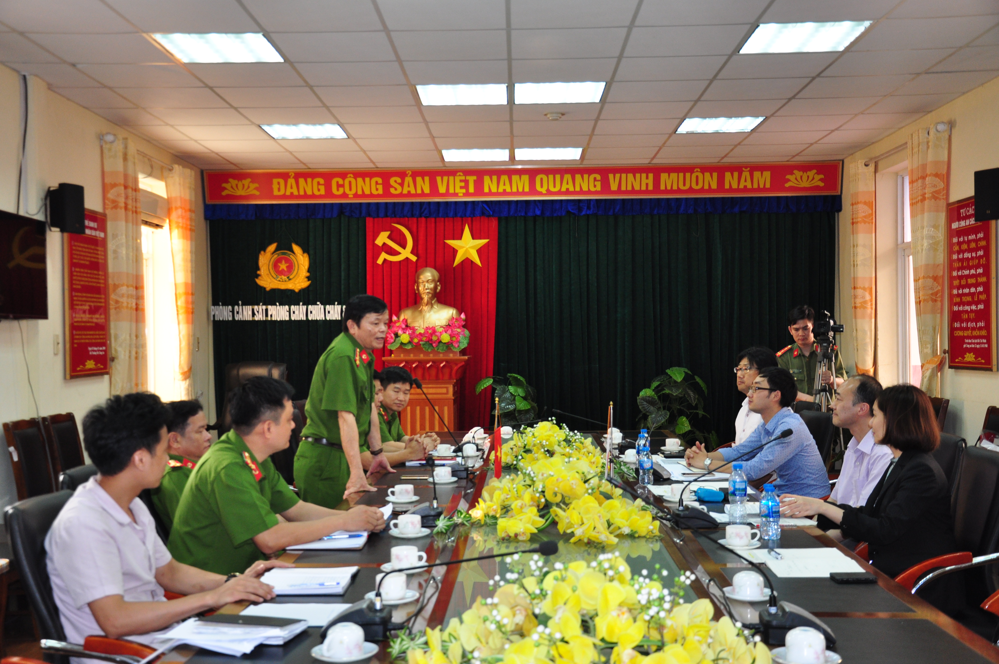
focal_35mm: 42
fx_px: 1164
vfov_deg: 31.8
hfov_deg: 46.4
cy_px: 332
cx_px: 500
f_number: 4
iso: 640
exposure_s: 1/60
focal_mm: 28
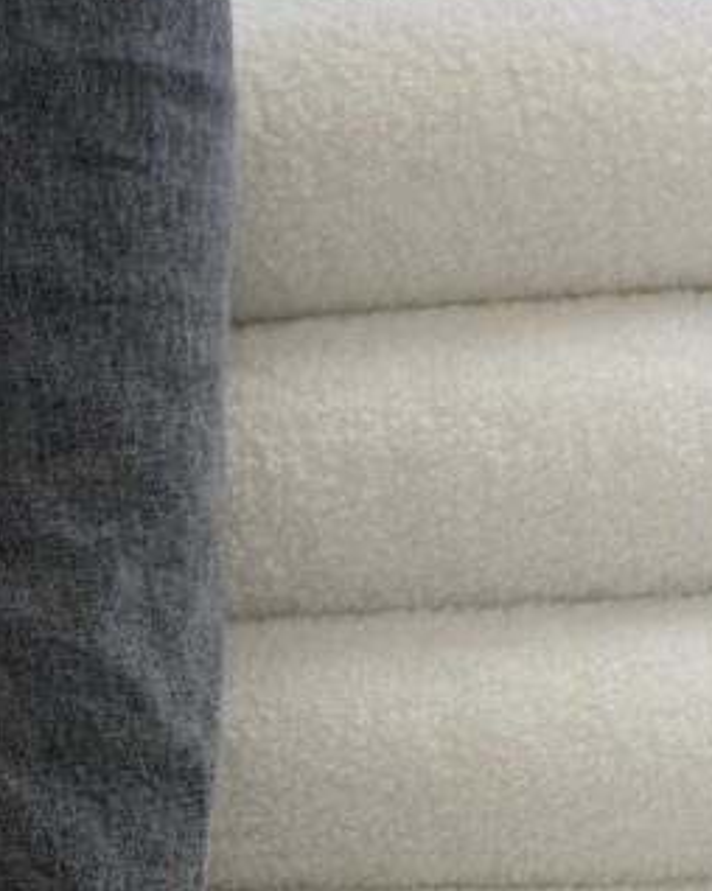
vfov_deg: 15.7
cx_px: -25
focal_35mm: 118
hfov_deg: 12.9
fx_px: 3111
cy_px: 1079
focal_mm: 6.86
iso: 125
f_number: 1.78
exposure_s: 1/100
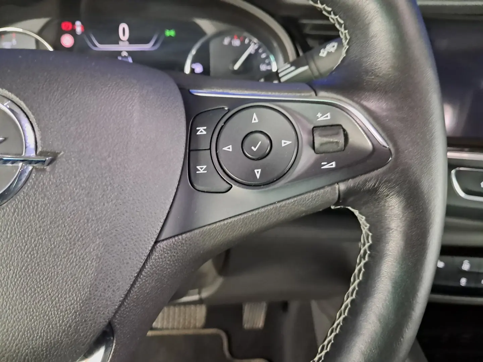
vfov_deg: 51.4
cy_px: 181
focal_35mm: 27
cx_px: 242
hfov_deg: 65.3
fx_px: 377
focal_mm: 4
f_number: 1.8
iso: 1000
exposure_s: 1/20
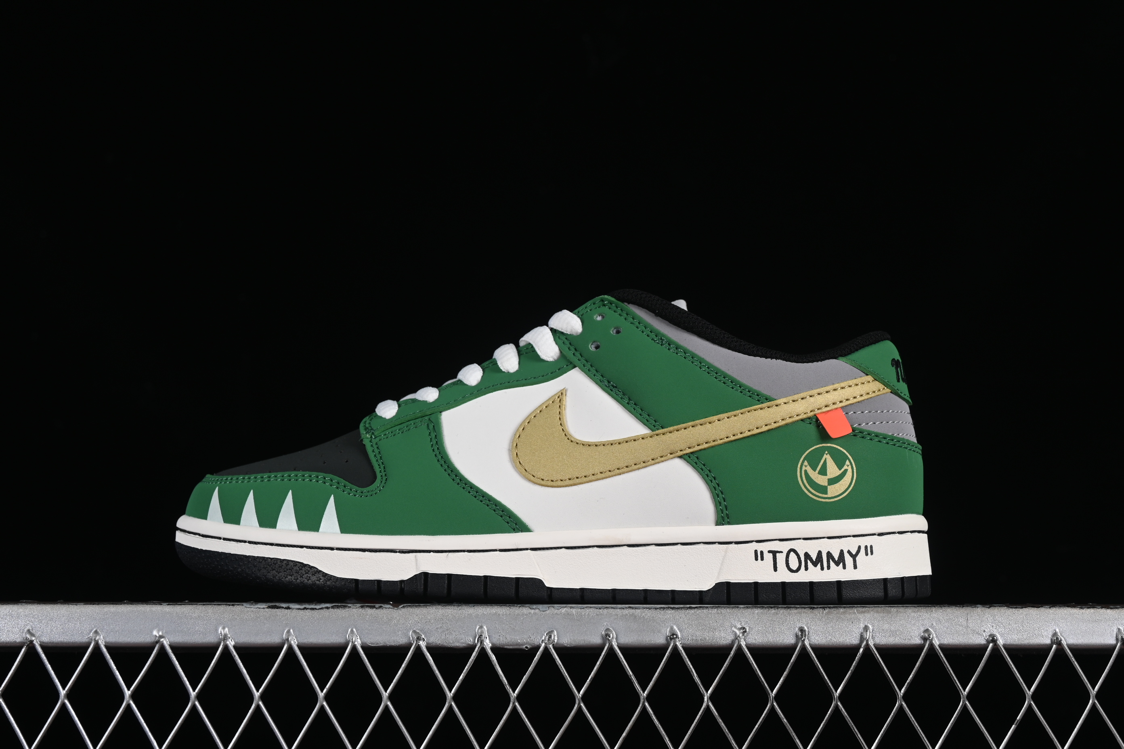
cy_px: 374
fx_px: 2341
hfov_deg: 27.0
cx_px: 562
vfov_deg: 18.2
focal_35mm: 75
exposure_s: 1/80
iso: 160
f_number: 8
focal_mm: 50
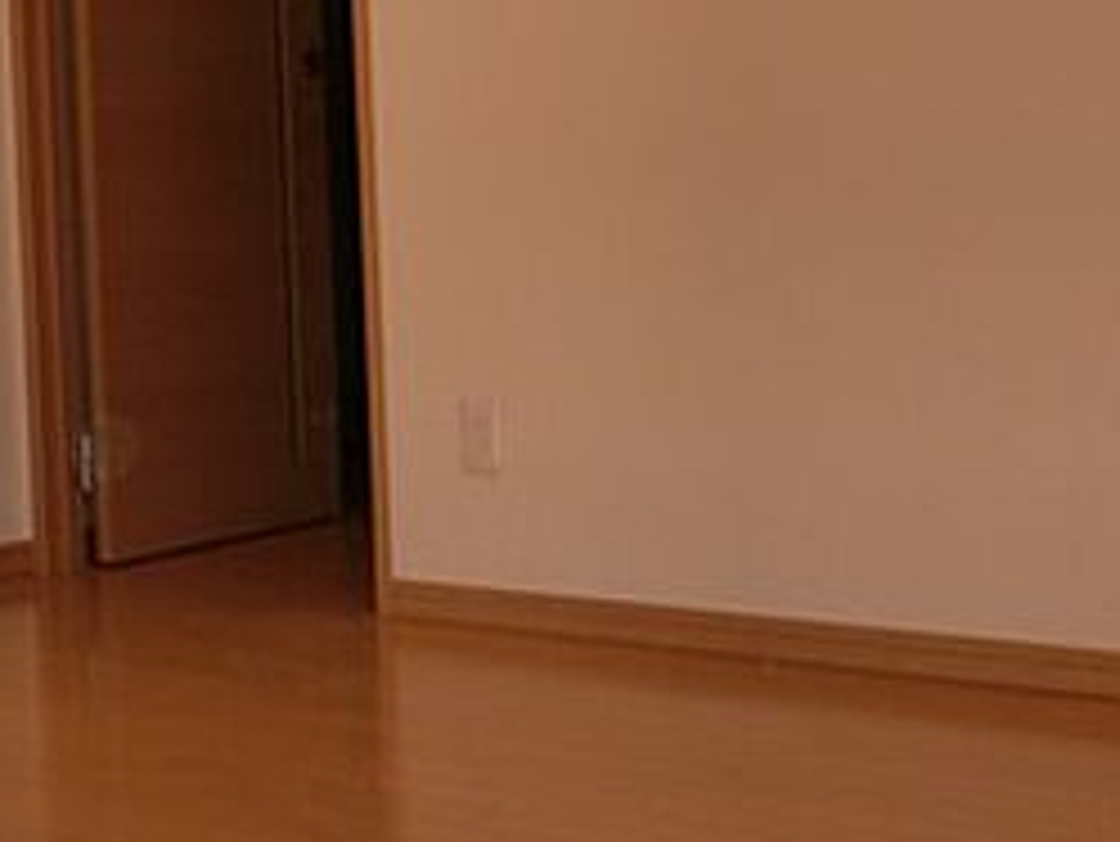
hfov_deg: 24.4
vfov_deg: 20.4
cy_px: 288
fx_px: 2331
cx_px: -229
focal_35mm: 72
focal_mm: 5
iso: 80
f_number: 3
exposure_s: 1/500
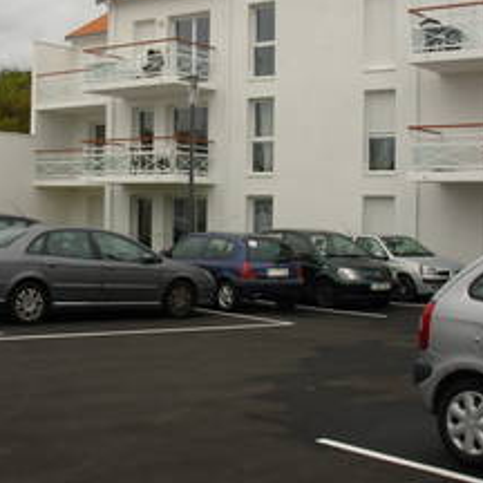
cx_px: 181
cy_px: 195
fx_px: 884
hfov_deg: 30.4
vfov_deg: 30.5
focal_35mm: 56
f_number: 4.9
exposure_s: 1/558
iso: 50
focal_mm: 6.3
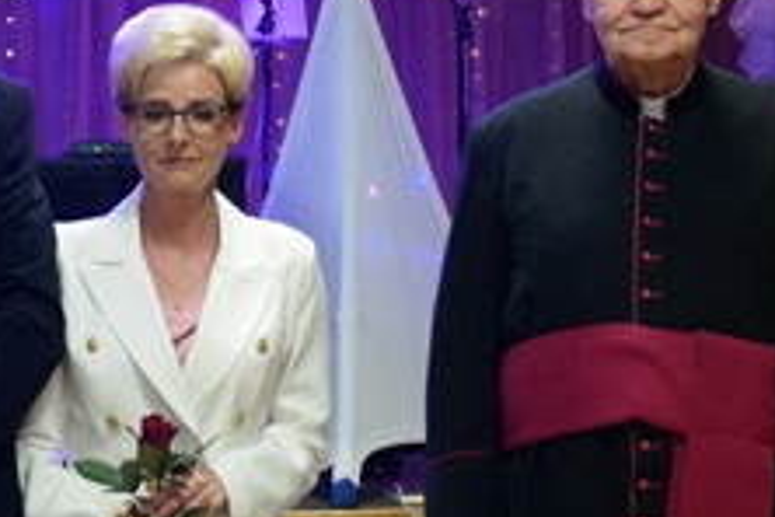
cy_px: 409
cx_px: 209
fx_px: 3273
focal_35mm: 152
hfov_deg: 13.5
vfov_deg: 9.0
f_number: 4
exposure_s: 1/100
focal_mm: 25
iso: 2800
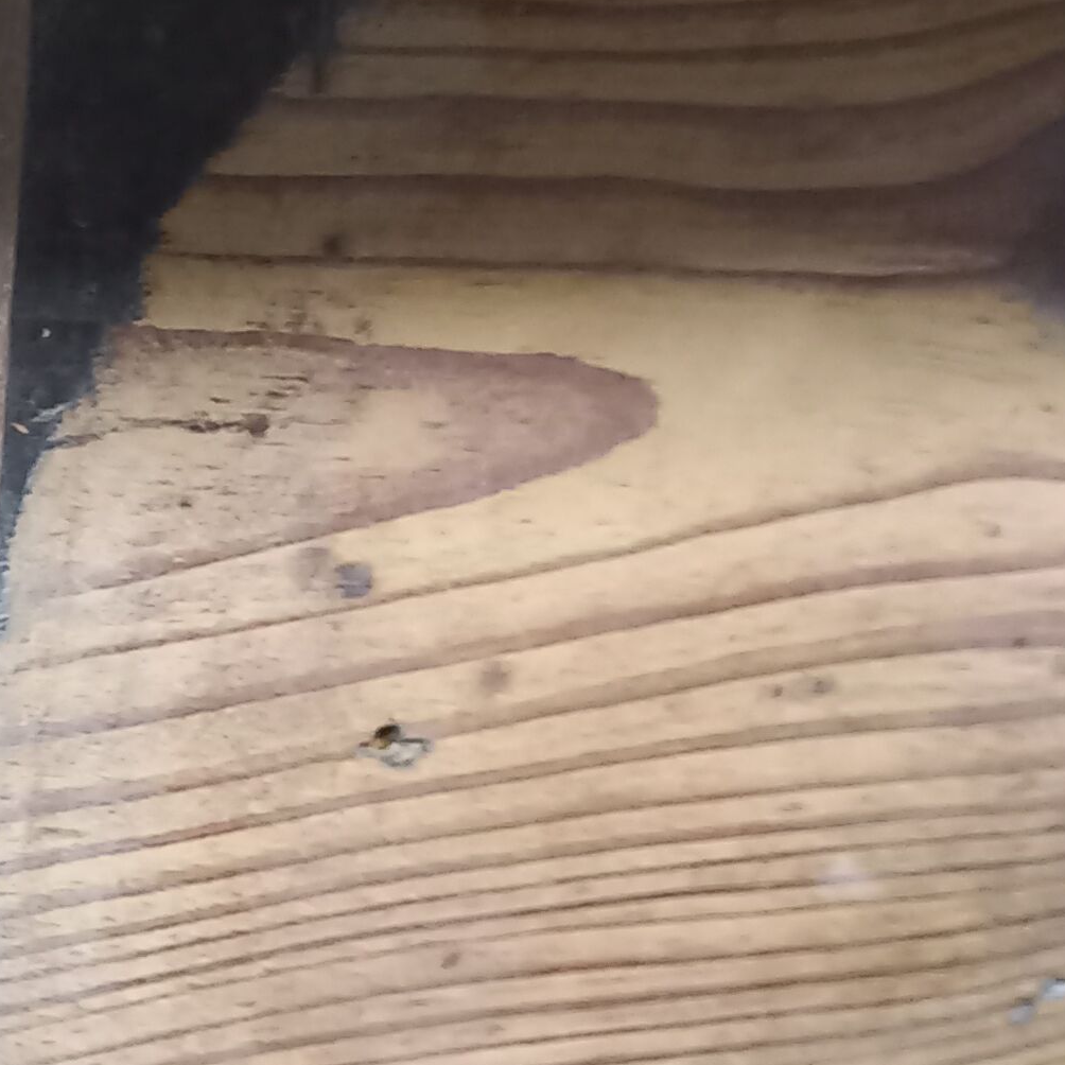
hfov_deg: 18.0
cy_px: 1013
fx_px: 3063
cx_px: -435
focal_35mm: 88
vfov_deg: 19.3
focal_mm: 4.65
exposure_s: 1/20
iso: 640
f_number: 1.8
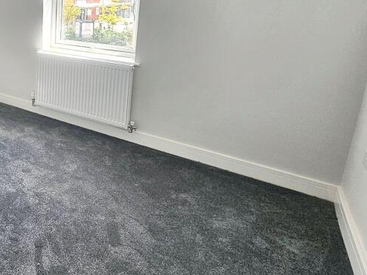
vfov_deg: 48.3
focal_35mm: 27
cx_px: -8
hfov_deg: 51.0
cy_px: 53
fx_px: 286
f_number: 2.2
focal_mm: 2.2
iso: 50
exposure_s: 1/166
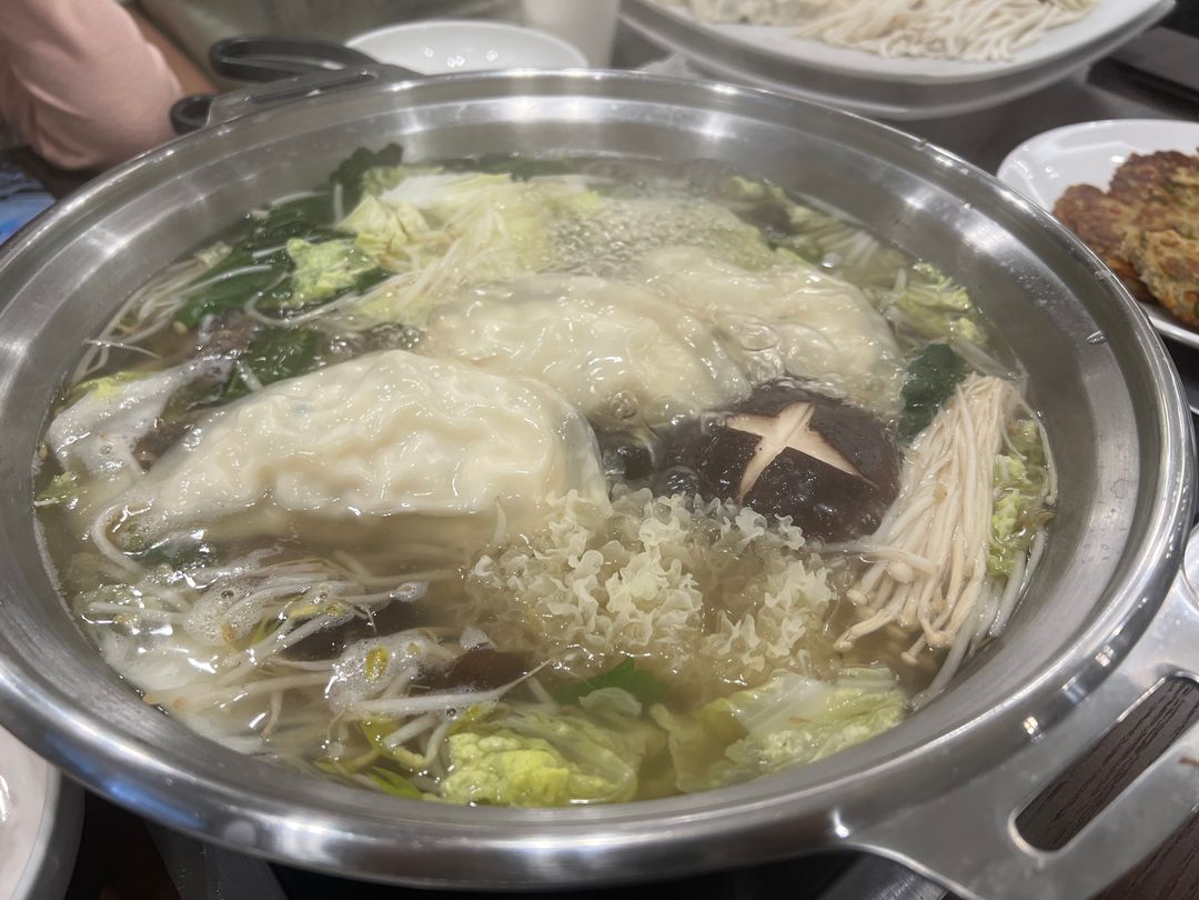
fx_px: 901
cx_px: 600
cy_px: 450
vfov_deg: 53.1
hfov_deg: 67.3
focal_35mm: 26
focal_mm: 5.7
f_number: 1.5
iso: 125
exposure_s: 1/121
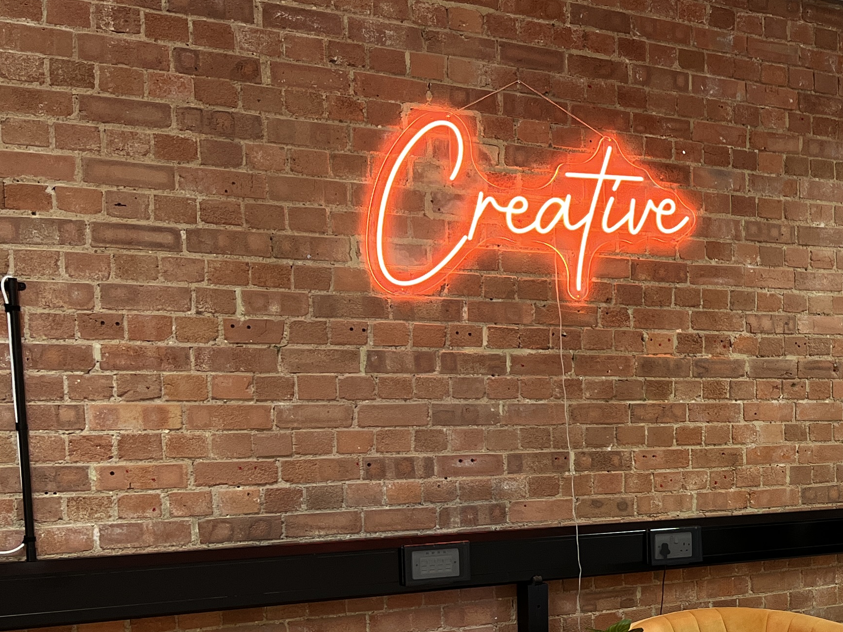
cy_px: 522
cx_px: 908
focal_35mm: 61
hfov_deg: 28.9
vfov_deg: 23.6
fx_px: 1485
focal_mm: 5.1
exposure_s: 1/50
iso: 80
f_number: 1.6
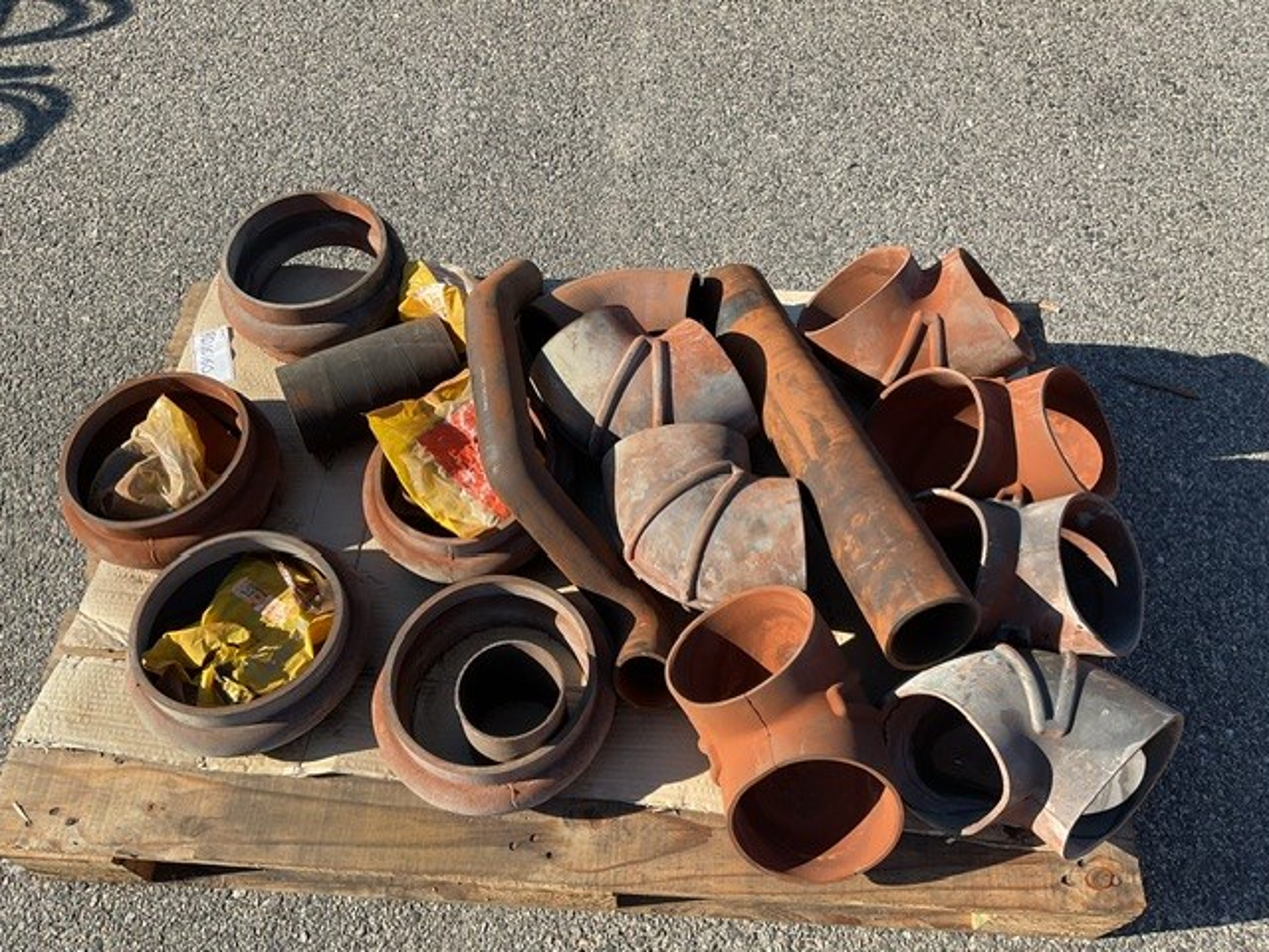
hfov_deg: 61.7
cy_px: 476
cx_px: 634
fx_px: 1063
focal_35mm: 29
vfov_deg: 48.2
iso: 16
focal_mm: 3
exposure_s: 1/770
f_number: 1.8
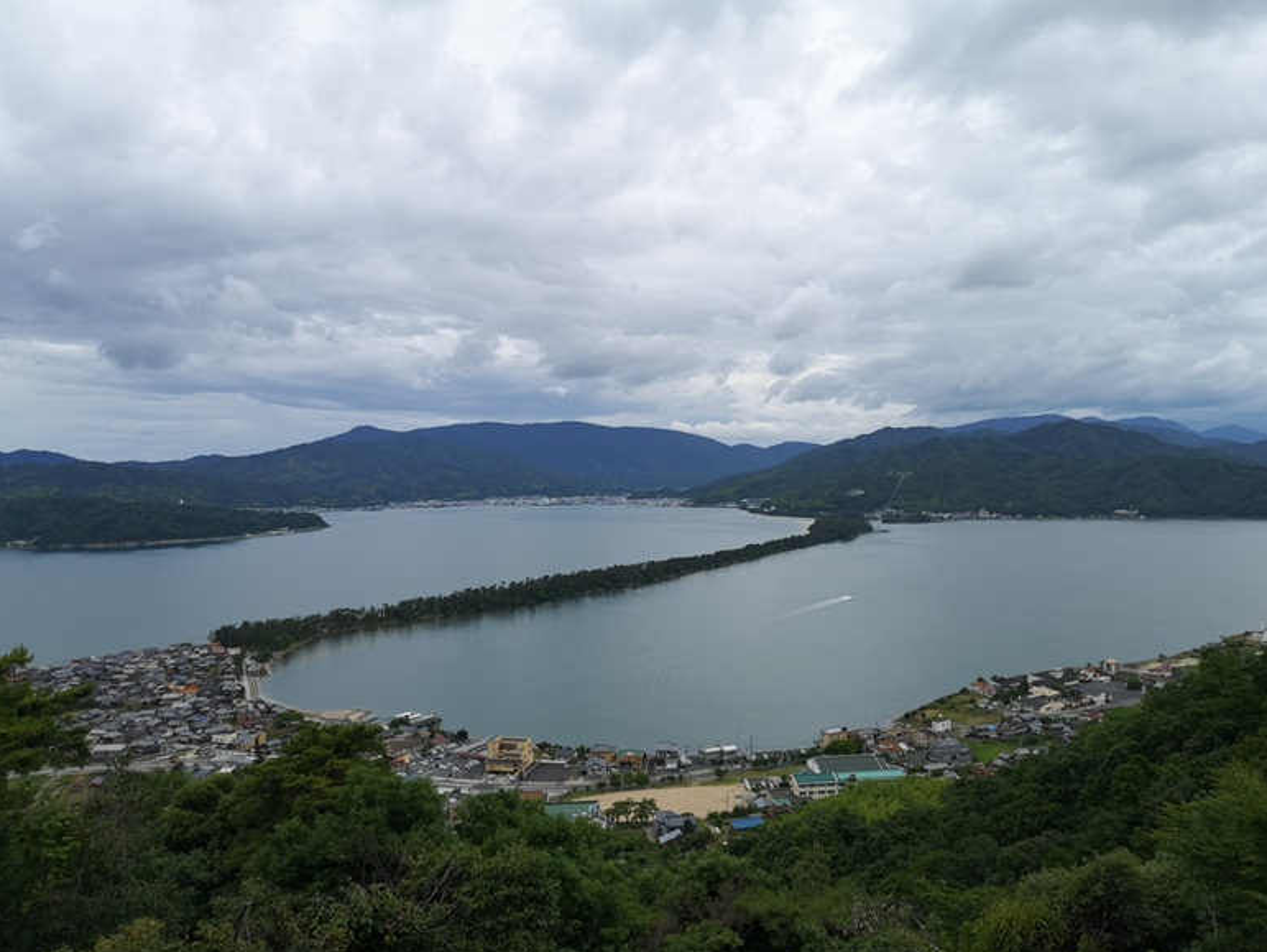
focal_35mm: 28
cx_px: 641
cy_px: 492
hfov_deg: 63.4
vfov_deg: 49.8
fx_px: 1025
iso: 50
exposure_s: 1/1876
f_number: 1.8
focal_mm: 3.95
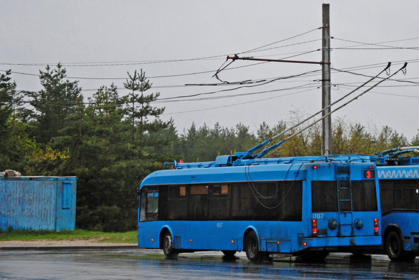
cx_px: 324
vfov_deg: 8.8
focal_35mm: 157
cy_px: 86
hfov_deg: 13.0
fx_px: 1830
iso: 900
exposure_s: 1/125
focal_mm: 66
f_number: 5.3
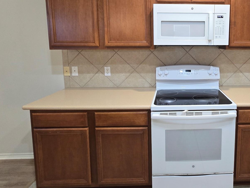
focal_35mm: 22
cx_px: 179
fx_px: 159
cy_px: 58
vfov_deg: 59.3
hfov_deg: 72.4
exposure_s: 1/60
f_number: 2.2
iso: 400
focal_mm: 2.2
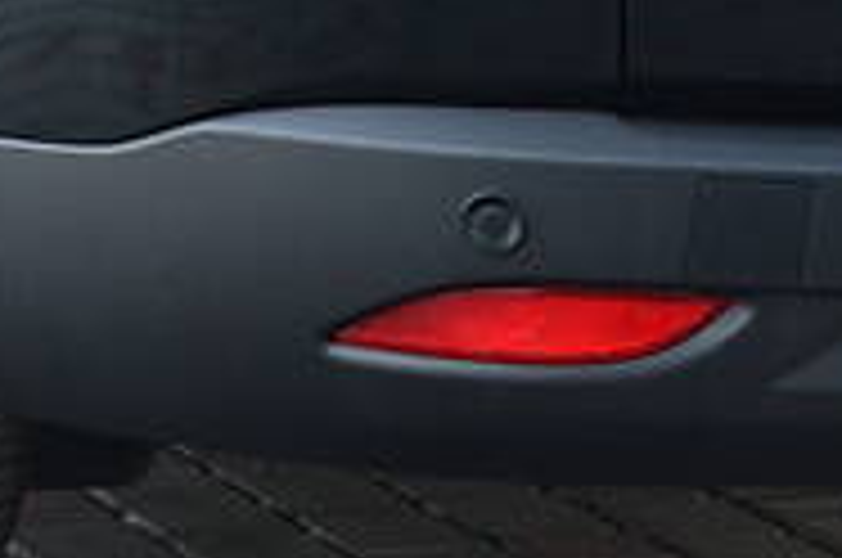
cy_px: -374
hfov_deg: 10.5
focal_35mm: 193
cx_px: -104
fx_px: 4506
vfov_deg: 6.9
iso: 400
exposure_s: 1/100
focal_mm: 30
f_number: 5
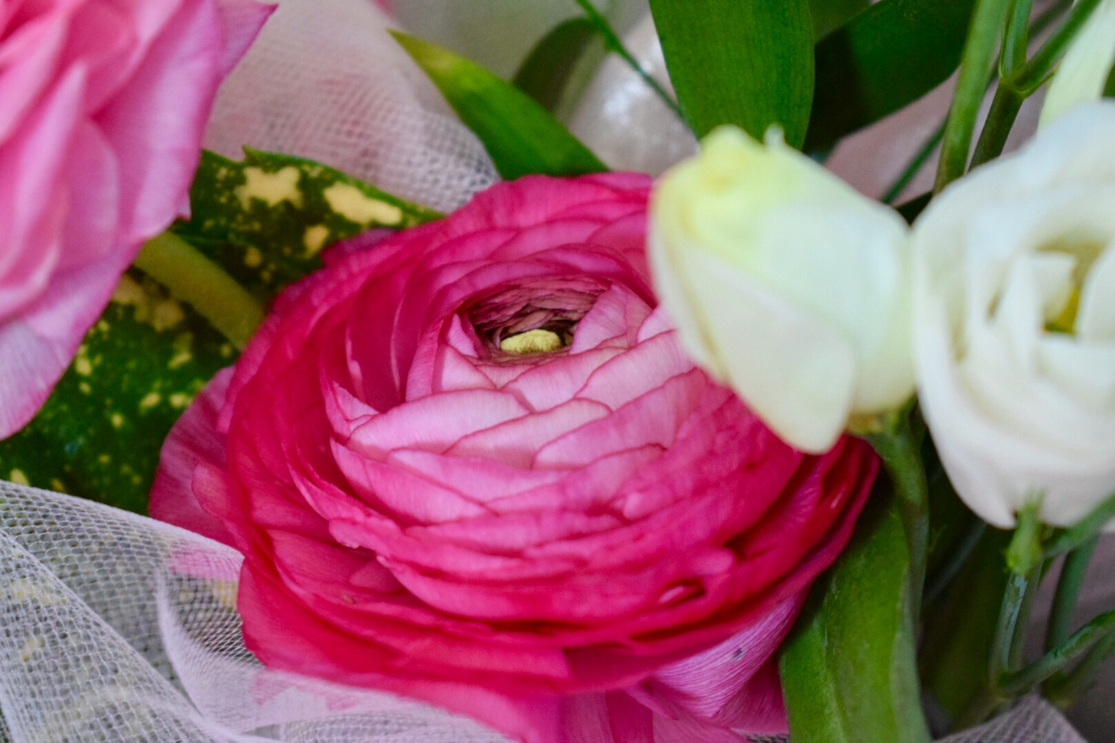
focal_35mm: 82
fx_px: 2555
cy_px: 372
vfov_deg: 16.6
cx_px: 558
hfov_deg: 24.6
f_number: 5.6
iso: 3200
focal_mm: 55
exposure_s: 1/25
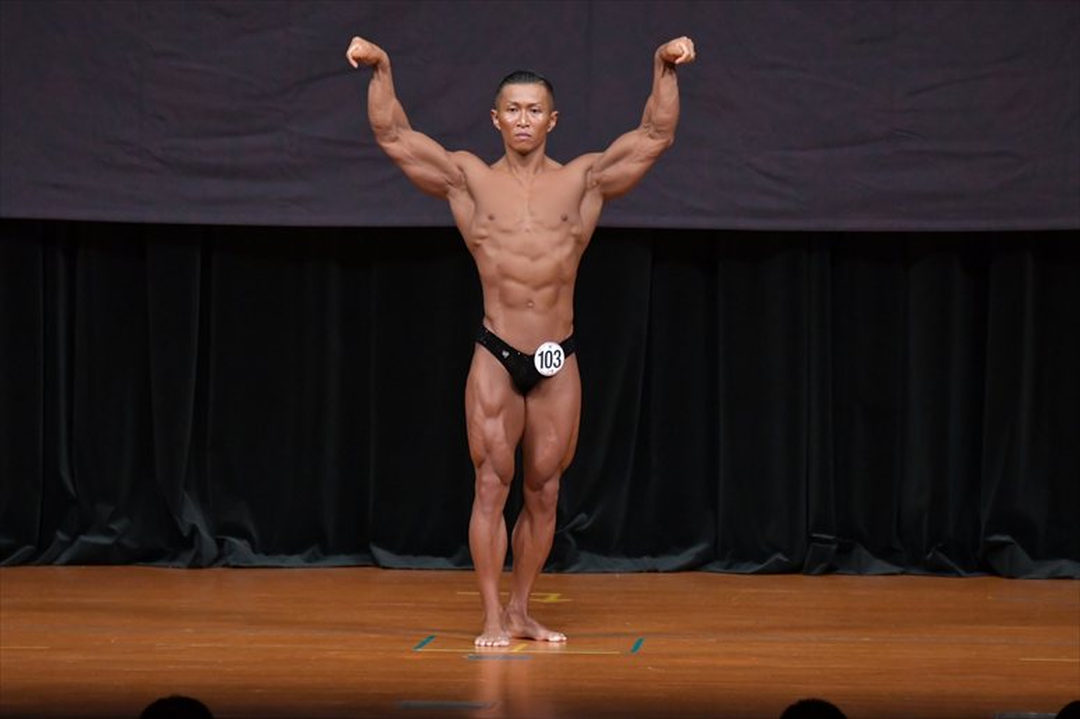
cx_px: 540
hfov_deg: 7.6
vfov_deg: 5.1
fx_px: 8096
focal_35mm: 270
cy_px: 360
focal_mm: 180
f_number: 5.6
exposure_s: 1/400
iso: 4000
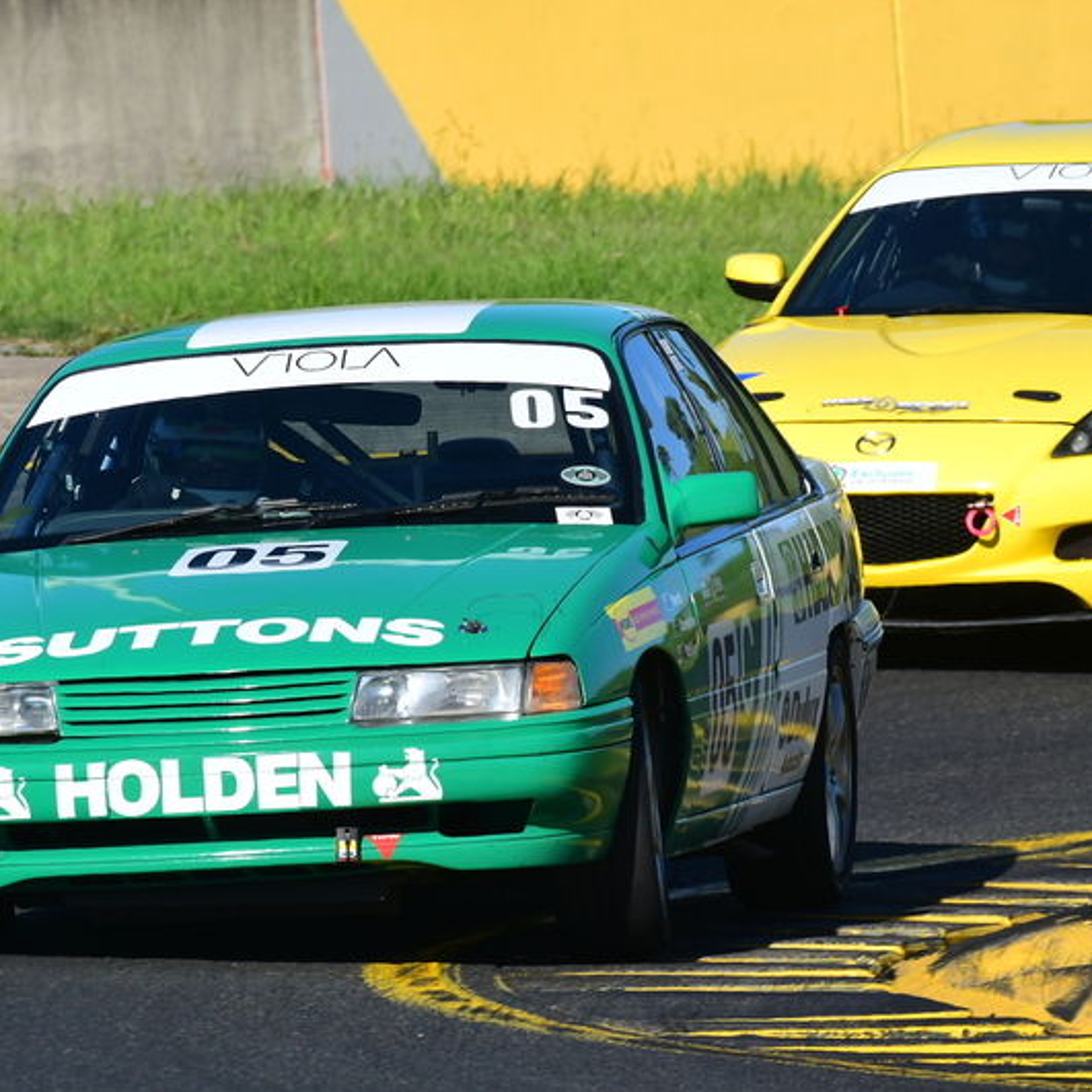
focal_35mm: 807
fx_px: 28802
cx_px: 395
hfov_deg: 2.2
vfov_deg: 2.2
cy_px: 546
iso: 500
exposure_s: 1/640
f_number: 13
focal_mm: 420
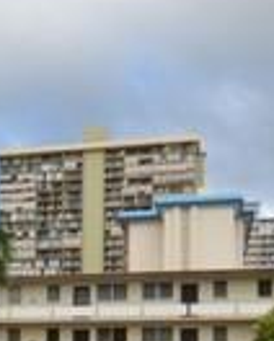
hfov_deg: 21.7
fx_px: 688
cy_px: 388
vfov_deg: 25.5
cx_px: 0
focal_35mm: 68
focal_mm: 10
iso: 100
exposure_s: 1/160
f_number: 7.1
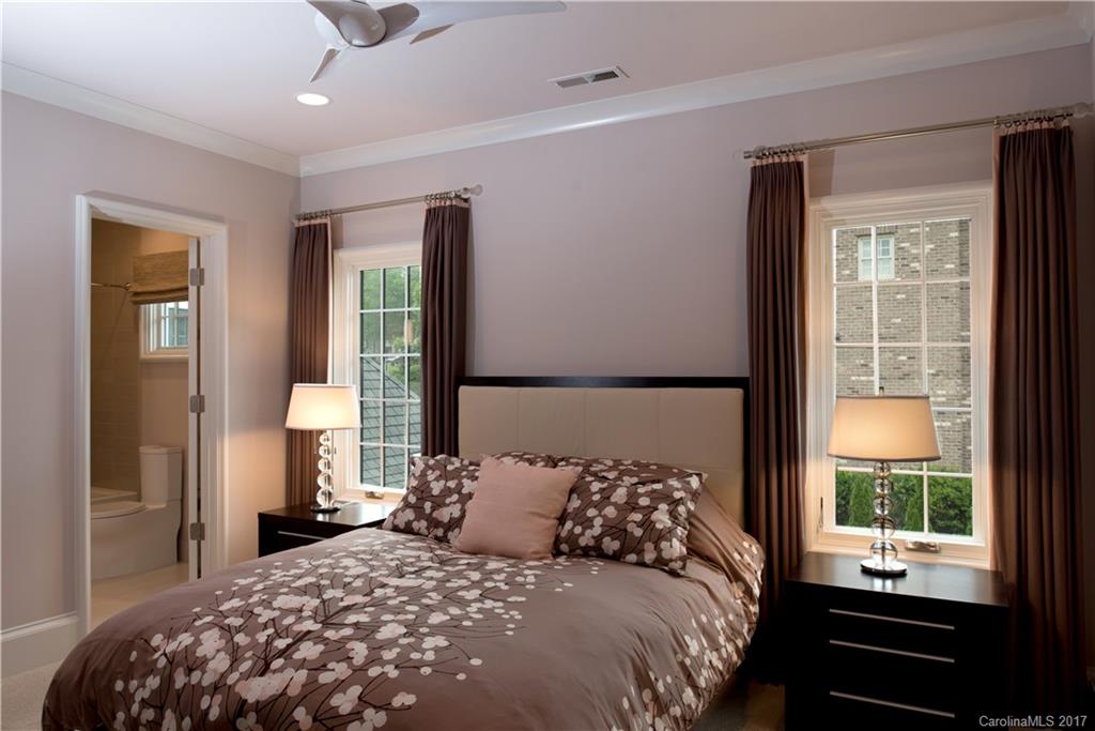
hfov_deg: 73.7
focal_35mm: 24
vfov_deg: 53.1
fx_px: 730
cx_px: 548
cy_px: 366
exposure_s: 1/25
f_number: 8
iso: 400
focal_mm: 24
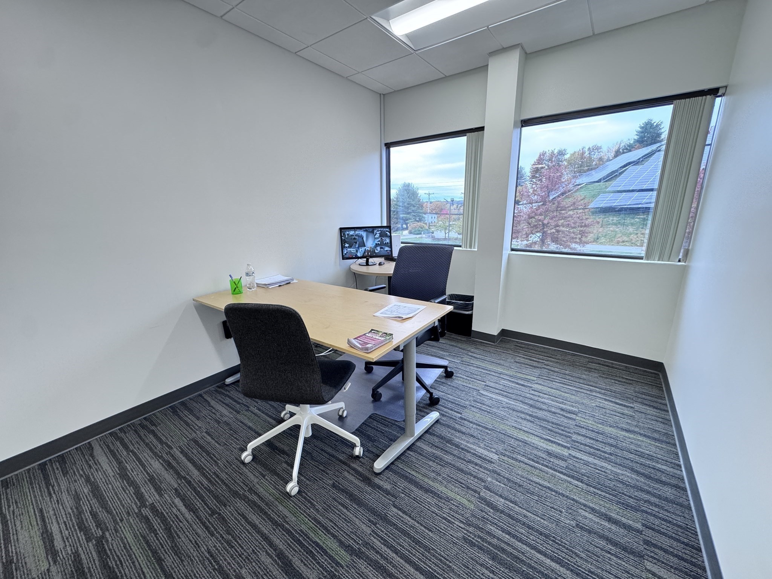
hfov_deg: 102.1
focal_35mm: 14
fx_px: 312
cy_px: 290
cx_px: 386
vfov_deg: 85.7
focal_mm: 2.22
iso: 200
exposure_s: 1/120
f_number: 2.2
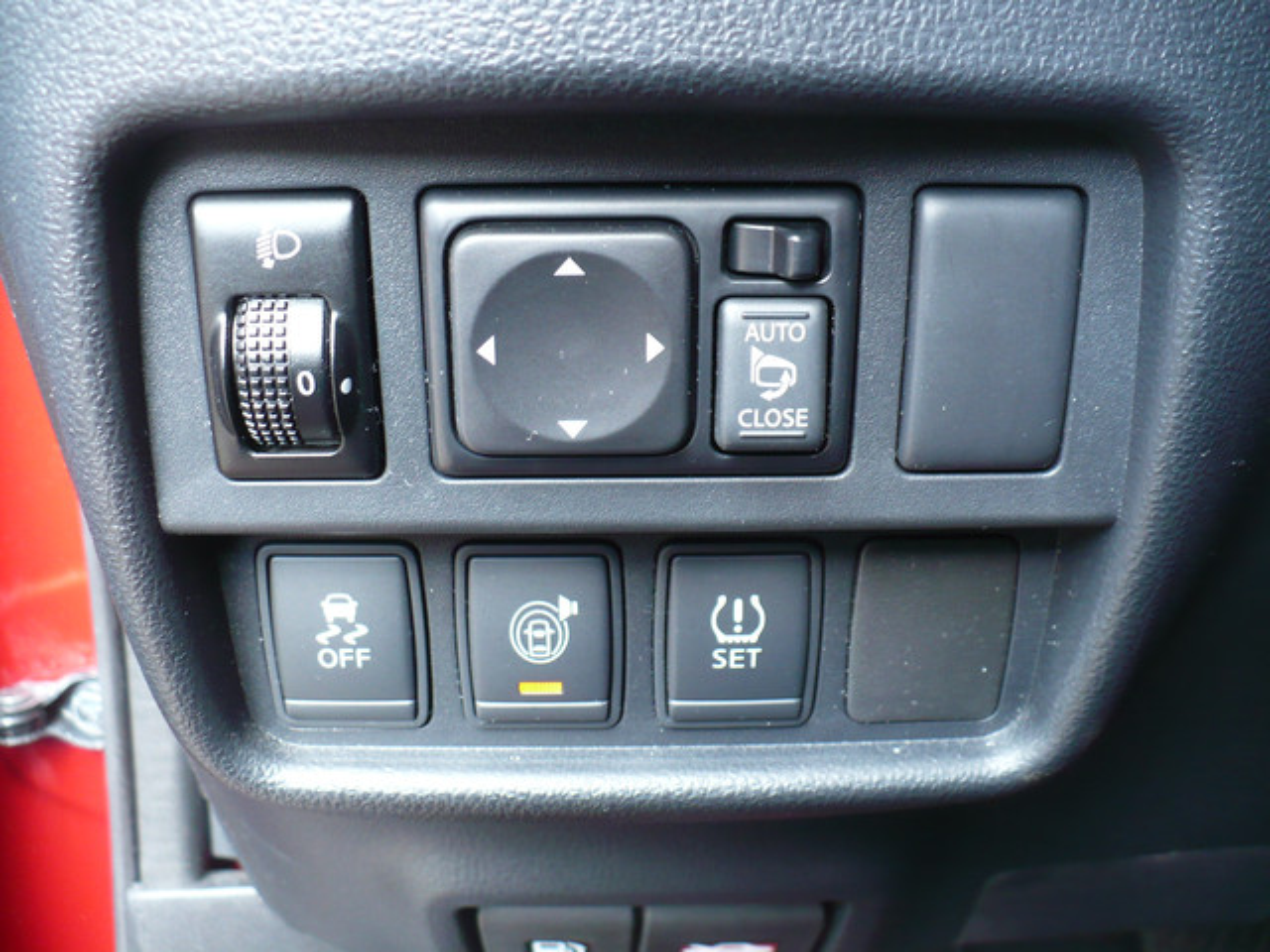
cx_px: 635
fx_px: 1357
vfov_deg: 38.7
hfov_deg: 50.1
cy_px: 476
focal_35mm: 37
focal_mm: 6.1
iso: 200
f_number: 2.8
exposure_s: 1/20
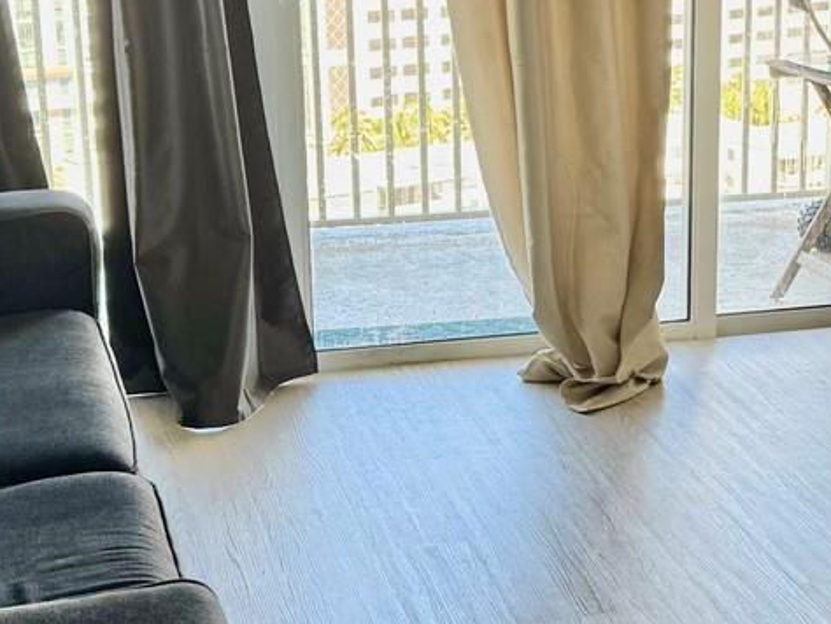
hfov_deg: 23.4
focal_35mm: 81
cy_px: 305
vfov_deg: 18.2
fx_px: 1945
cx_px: 770
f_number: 1.78
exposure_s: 1/207
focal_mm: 6.76
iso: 64
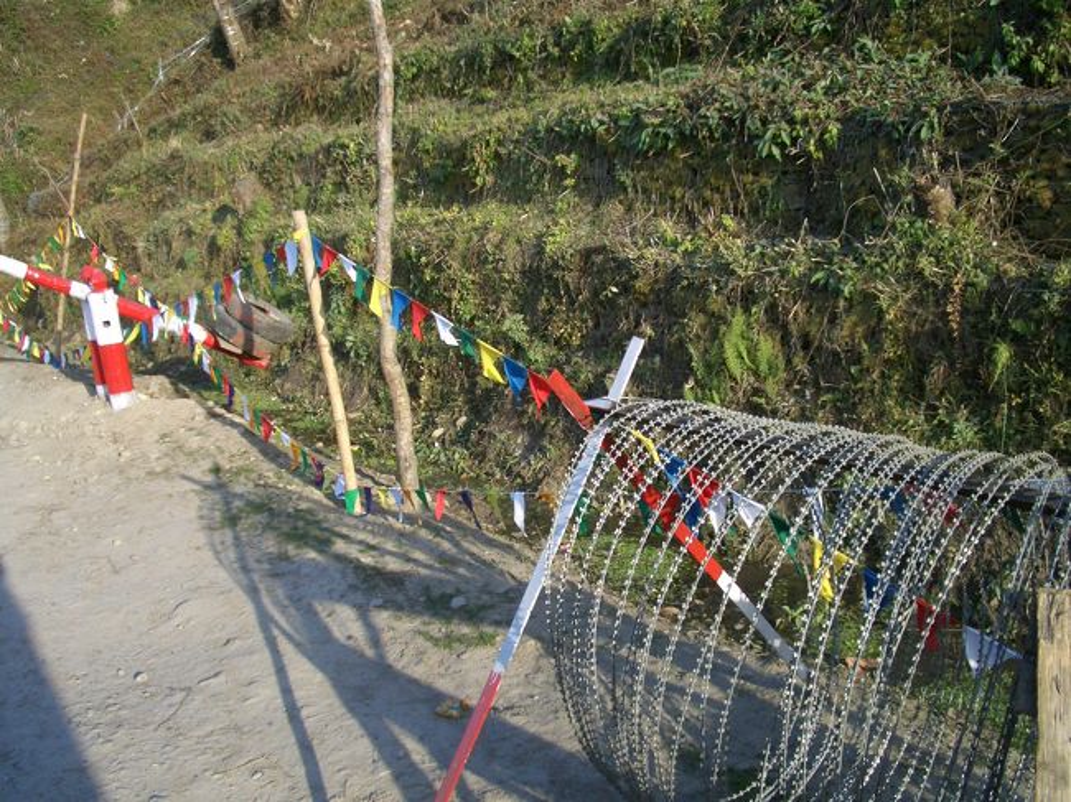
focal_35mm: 35
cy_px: 401
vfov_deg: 40.7
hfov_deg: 52.6
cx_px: 536
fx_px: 1082
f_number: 4.3
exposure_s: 1/320
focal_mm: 5.8
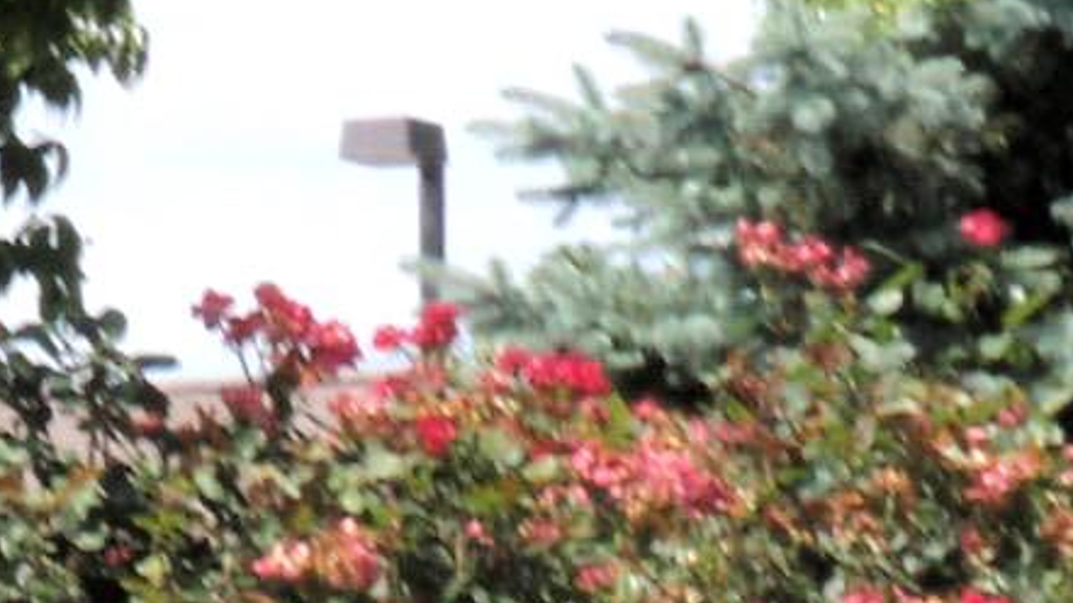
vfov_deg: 2.6
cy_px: 1179
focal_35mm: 460
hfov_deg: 4.7
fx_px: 13087
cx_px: 416
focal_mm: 16.25
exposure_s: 1/250
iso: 64
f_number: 7.1
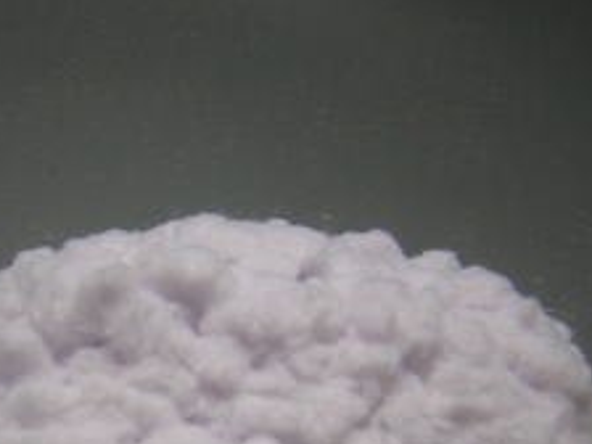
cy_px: 439
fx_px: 1231
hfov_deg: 26.9
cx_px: 211
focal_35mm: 72
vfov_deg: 19.9
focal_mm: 4.7
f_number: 2.6
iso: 50
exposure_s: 1/176
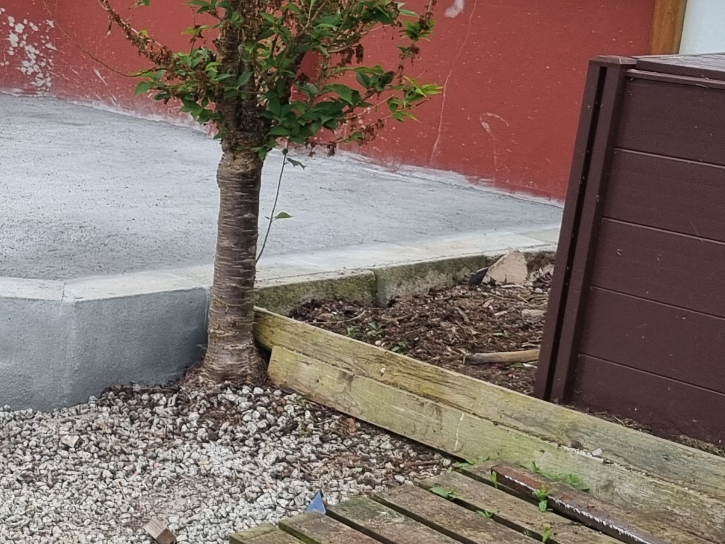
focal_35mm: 87
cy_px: 295
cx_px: -115
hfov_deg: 21.1
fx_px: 1822
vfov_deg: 17.0
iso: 50
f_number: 1.8
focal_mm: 5.4
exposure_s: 1/962
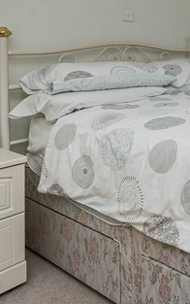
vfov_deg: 46.3
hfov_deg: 25.8
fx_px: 331
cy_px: 54
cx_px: 268
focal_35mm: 40
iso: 320
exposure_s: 1/80
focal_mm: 12
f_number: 9
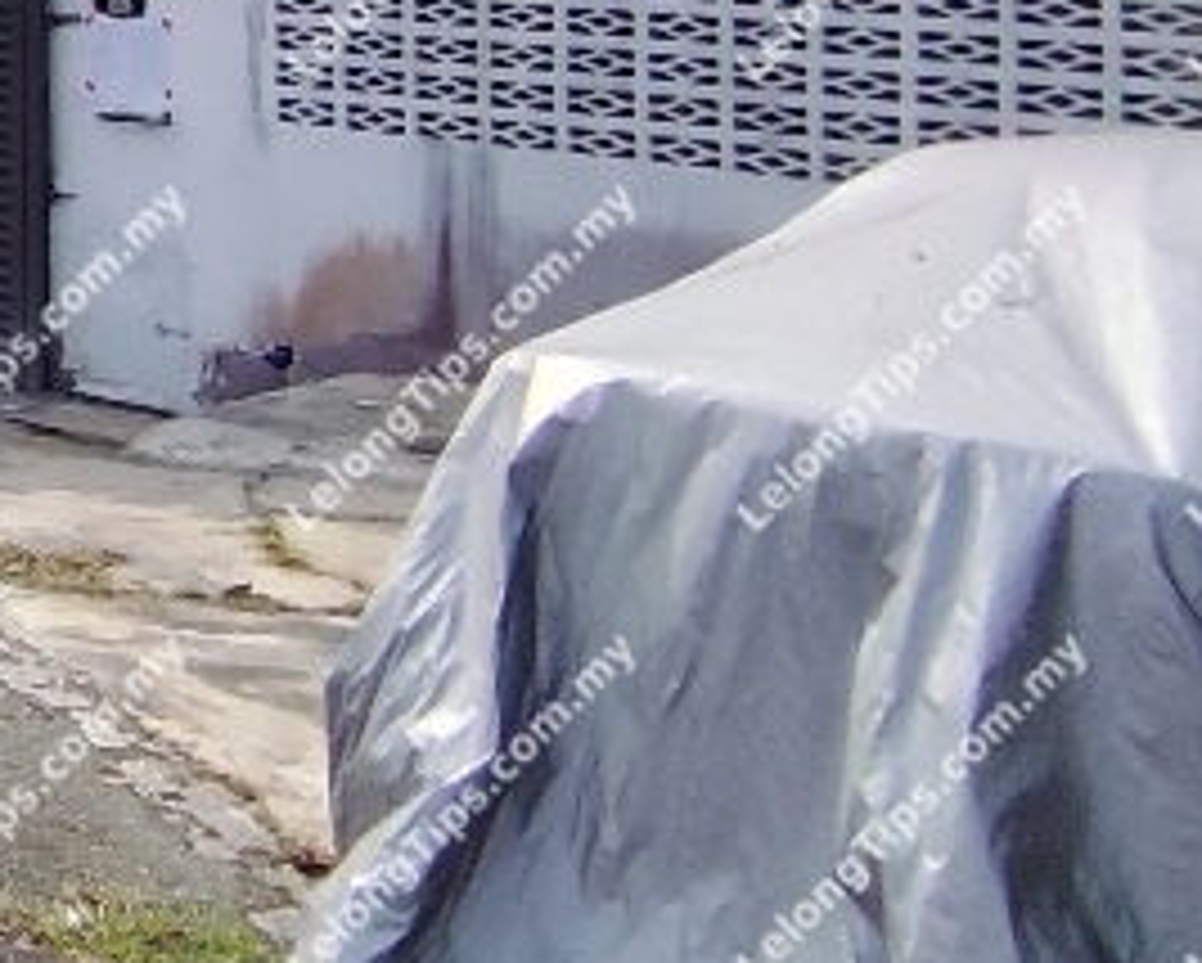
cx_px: -311
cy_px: -502
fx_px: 1994
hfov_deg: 28.3
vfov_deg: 22.2
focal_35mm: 56
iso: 50
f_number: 2.2
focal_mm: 1.65
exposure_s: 1/2349
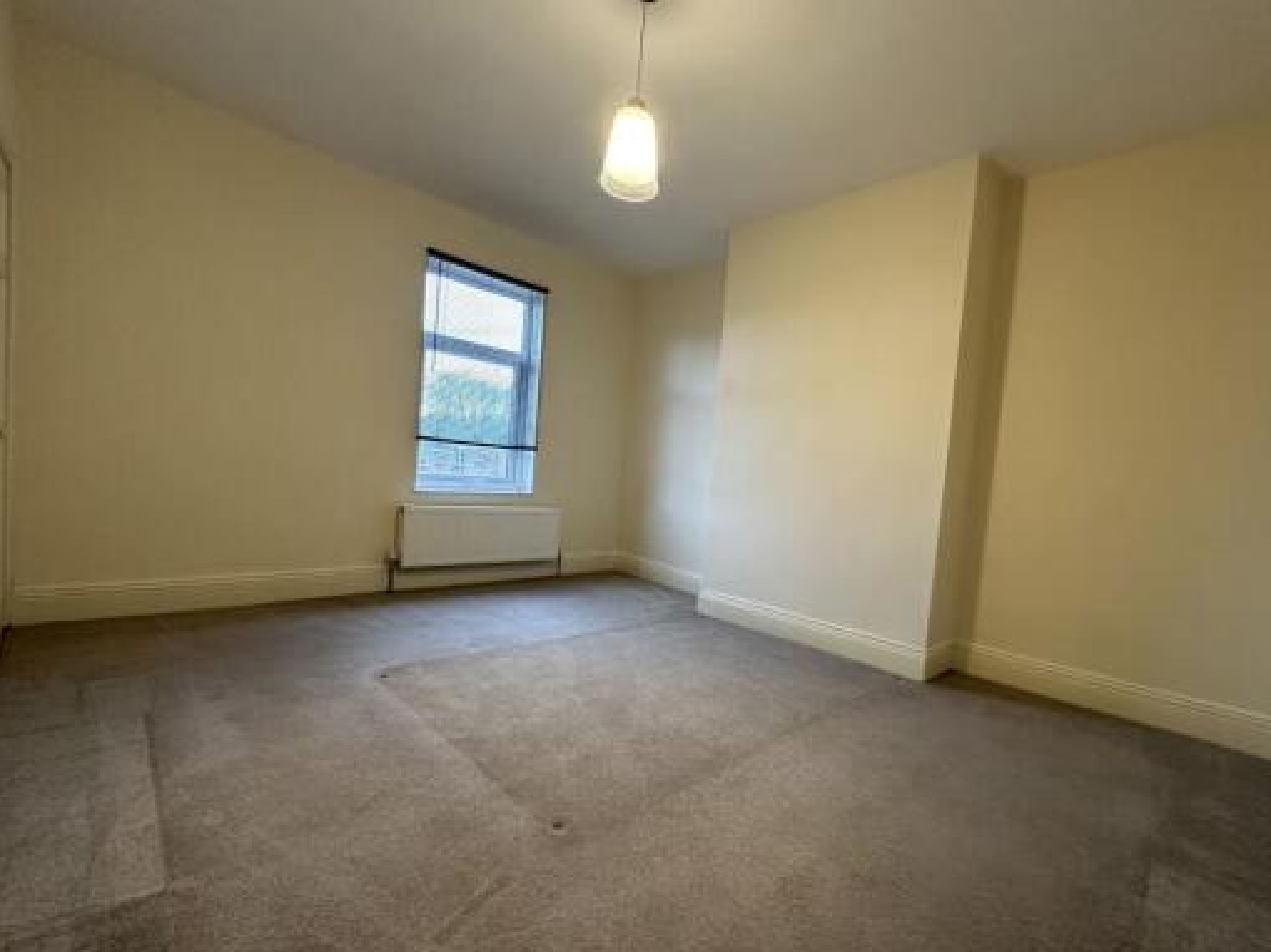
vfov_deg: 78.0
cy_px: 505
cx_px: 702
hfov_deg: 94.2
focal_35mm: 16
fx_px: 587
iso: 320
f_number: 2.2
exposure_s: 1/50
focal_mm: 2.22
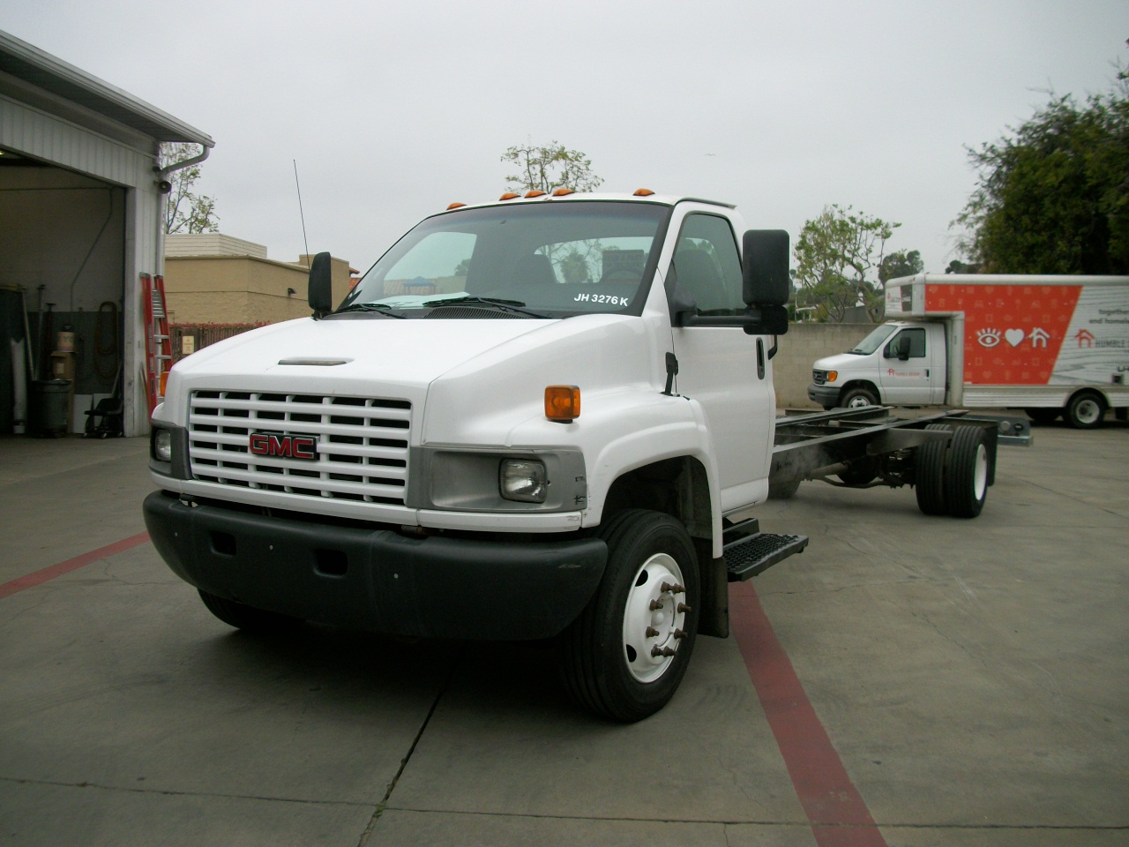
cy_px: 424
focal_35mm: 32
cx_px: 564
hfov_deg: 56.8
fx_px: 1044
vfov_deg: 44.2
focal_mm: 5.7
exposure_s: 1/320
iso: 80
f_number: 2.9
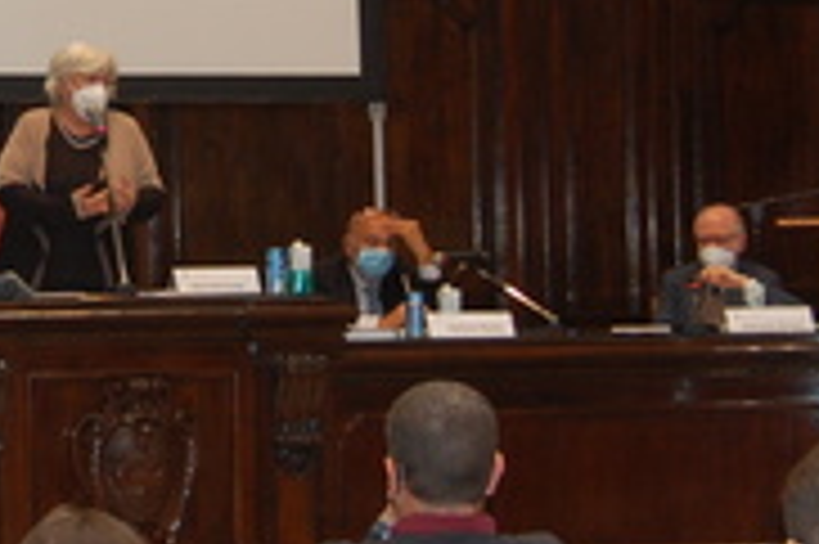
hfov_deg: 15.1
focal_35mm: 134
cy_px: -18
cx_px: 58
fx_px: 3046
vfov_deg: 10.1
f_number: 4
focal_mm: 26
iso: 400
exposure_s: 1/60
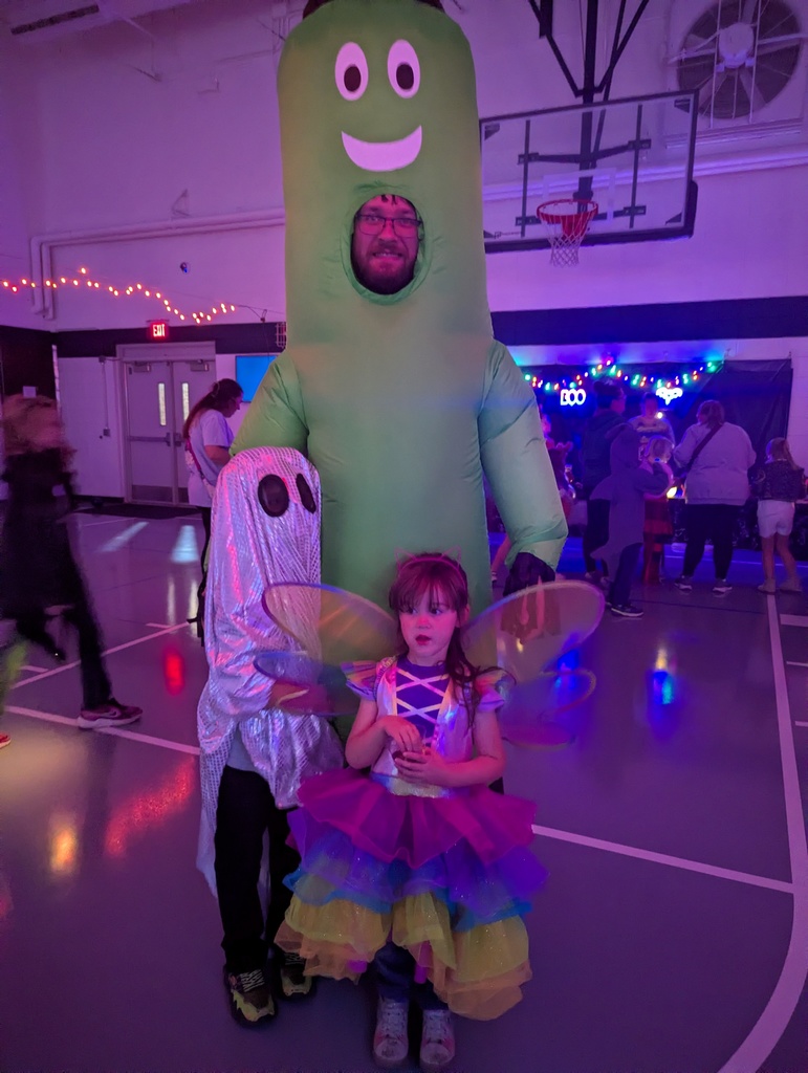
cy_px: 536
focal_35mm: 24
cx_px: 404
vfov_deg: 71.5
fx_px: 745
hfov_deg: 56.9
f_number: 1.85
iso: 1283
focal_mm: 6.81
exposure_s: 1/15
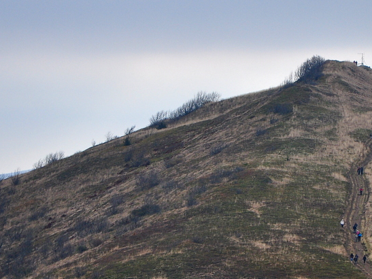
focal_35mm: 332
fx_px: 3568
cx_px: 295
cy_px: 190
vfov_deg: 4.5
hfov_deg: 6.0
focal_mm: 105
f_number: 6.3
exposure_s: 1/640
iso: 400
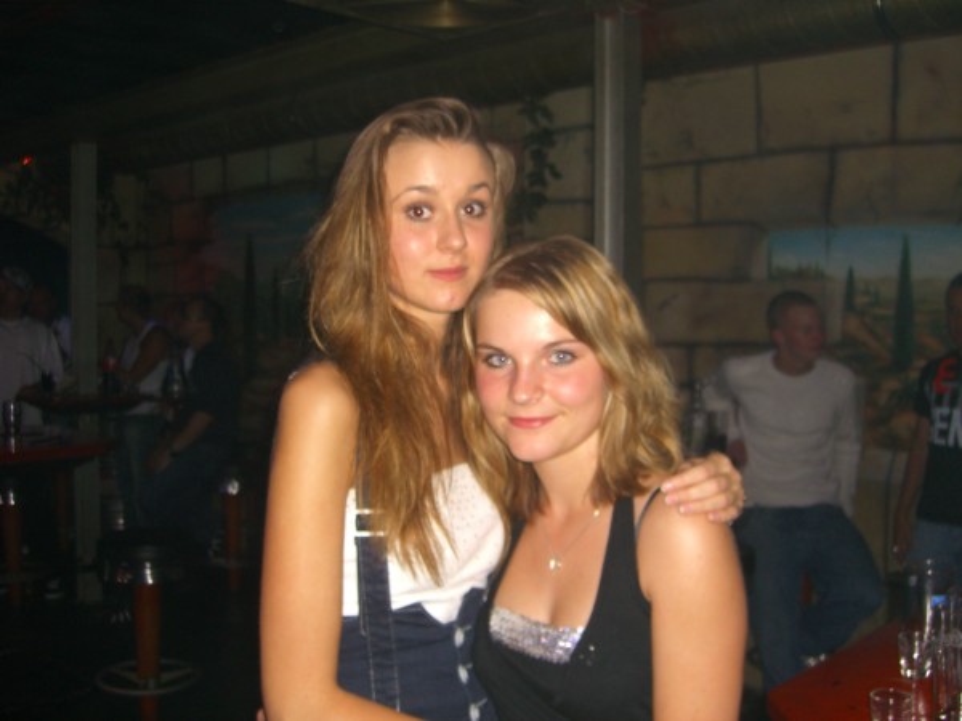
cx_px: 481
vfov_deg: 37.7
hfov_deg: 49.0
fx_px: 1056
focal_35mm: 38
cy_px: 360
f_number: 2.8
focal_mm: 7.9
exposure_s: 1/60
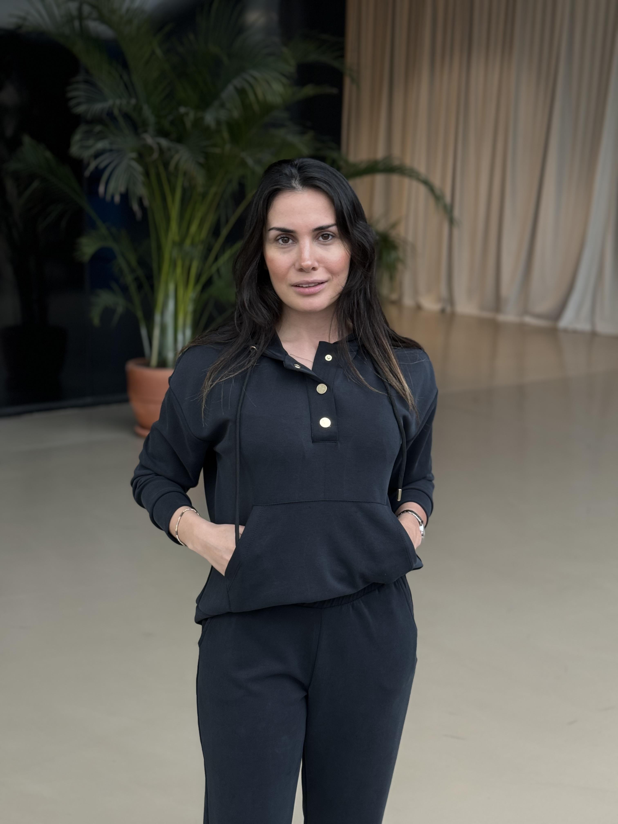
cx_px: 309
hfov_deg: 30.3
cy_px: 412
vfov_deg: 39.7
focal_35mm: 48
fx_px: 1143
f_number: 1.78
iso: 80
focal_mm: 6.86
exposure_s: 1/121
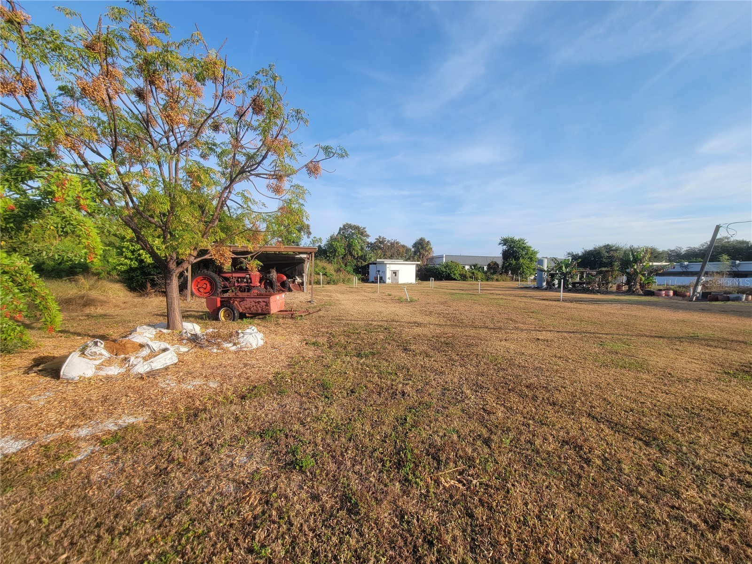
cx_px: 376
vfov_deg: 89.9
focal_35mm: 13
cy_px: 282
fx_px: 282
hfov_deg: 106.2
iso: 50
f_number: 2.2
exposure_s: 1/989
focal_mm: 2.2
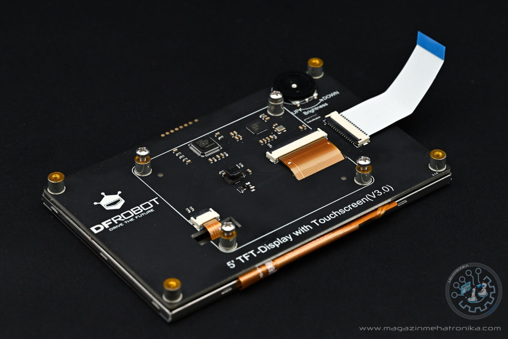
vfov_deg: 13.1
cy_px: 170
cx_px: 254
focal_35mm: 105
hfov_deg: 19.4
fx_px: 1482
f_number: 10
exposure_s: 1/30
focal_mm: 105
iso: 800
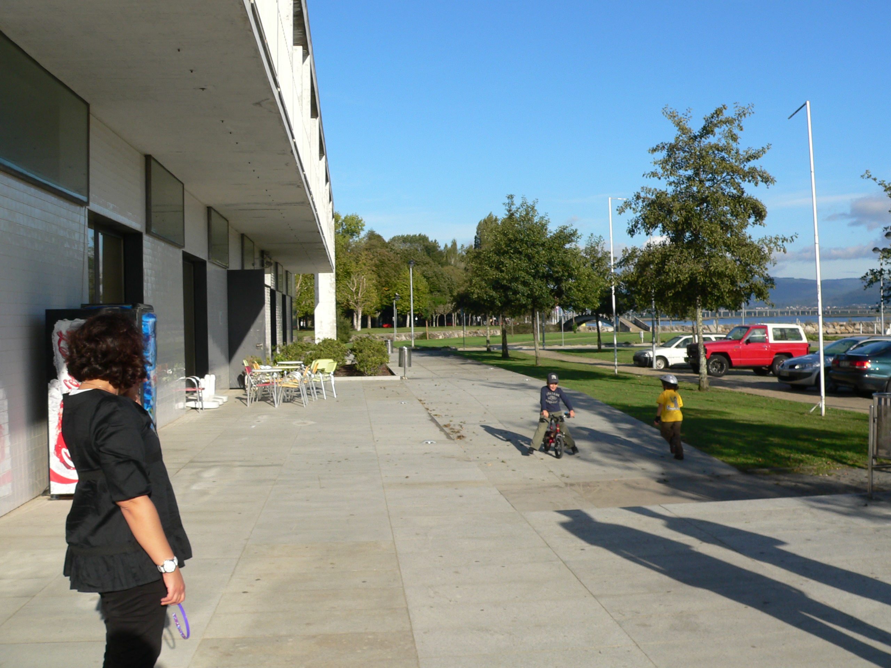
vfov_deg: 39.7
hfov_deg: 51.4
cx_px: 446
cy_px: 334
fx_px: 927
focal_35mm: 36
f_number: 4.6
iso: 80
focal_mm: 6
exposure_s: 1/500
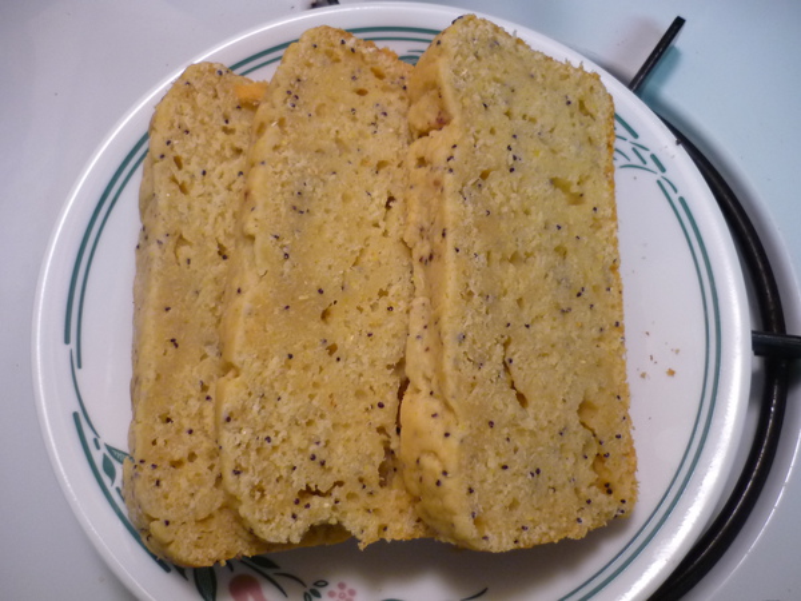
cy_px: 300
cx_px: 400
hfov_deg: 55.4
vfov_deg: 42.9
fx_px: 764
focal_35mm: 33
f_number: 2.8
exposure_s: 1/30
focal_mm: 5.5
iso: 250
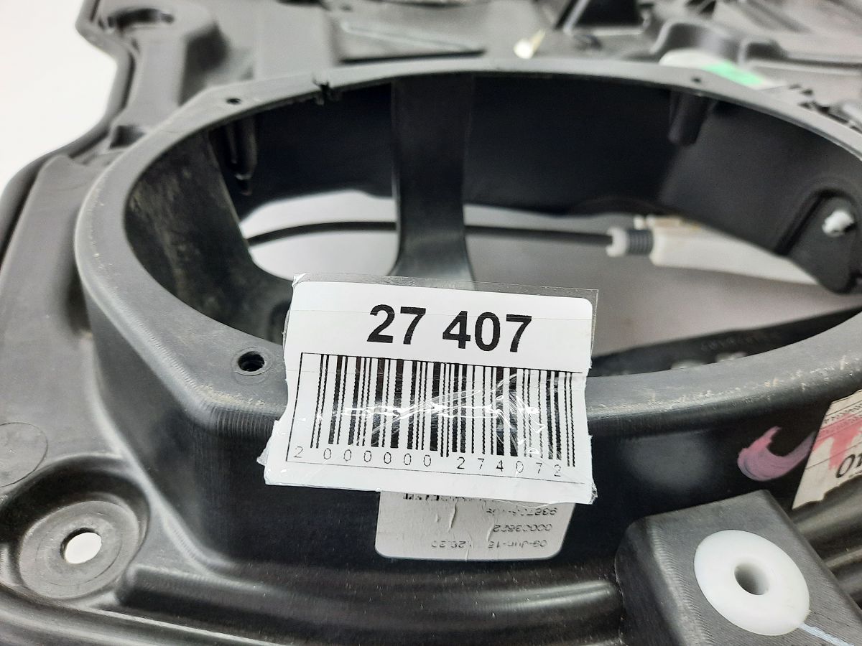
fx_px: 623
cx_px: 431
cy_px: 323
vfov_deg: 54.9
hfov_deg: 69.4
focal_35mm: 25
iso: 320
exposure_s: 1/50
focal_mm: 4.6
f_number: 2
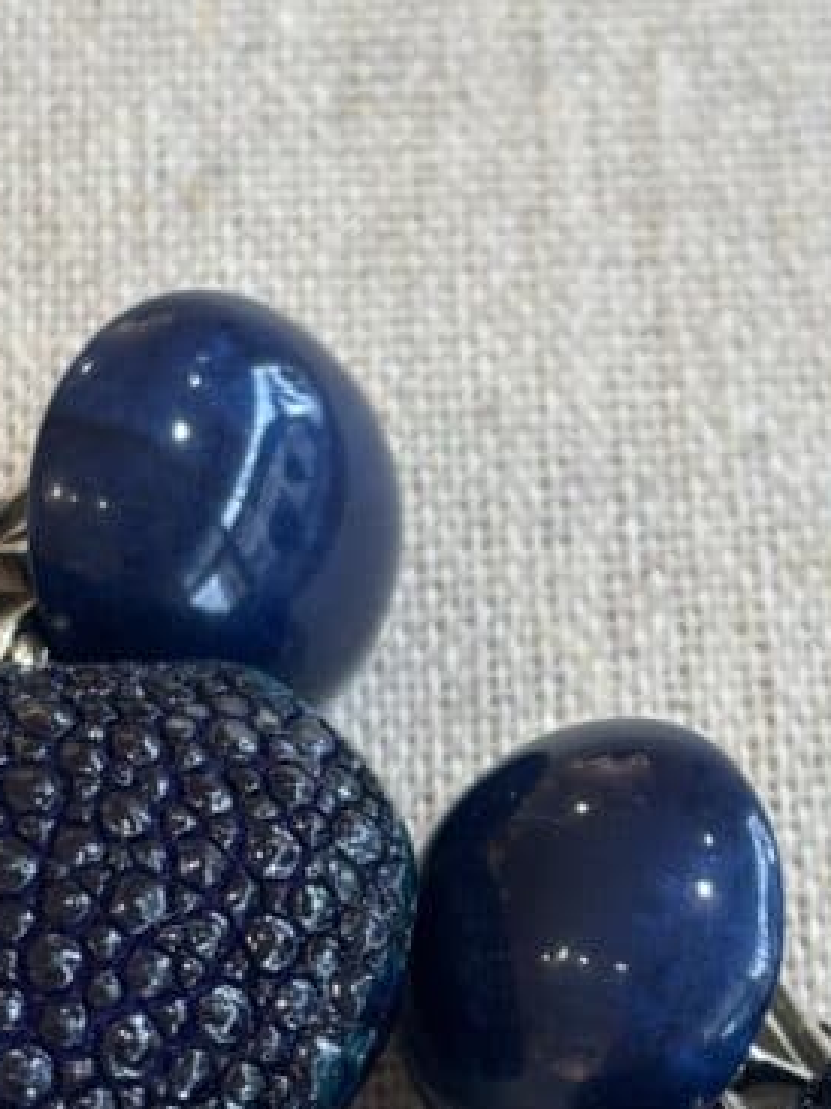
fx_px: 4644
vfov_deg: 13.5
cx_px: 390
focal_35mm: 145
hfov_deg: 10.2
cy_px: 985
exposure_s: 1/50
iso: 32
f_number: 1.6
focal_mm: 5.96
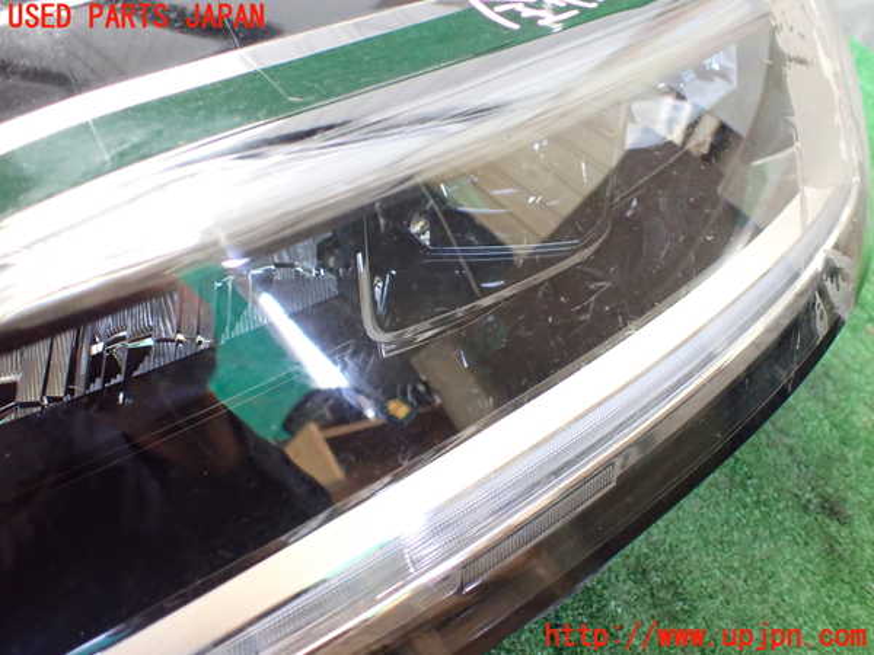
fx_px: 757
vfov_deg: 46.8
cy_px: 328
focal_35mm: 30
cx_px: 437
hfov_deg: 60.0
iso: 800
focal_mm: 5.4
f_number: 2.3
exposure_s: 1/125
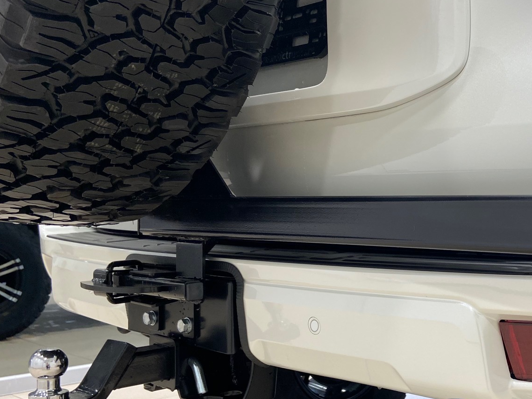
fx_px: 707
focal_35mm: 46
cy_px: 251
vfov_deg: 31.4
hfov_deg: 39.9
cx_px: 407
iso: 100
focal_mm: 4.25
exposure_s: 1/100
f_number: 1.8
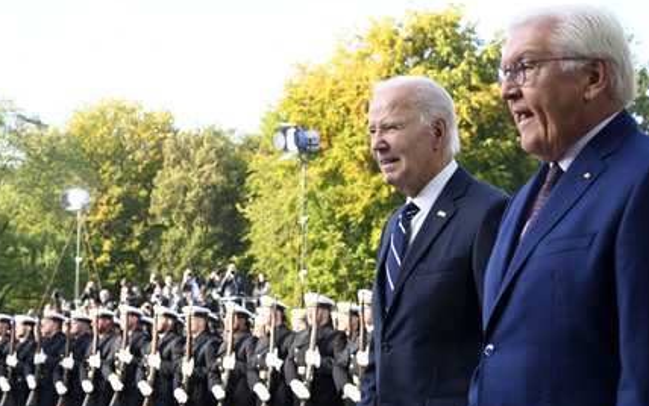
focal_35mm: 88
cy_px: 218
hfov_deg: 23.5
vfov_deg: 14.9
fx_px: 1557
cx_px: 310
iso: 1250
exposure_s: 1/250
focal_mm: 82
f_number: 11
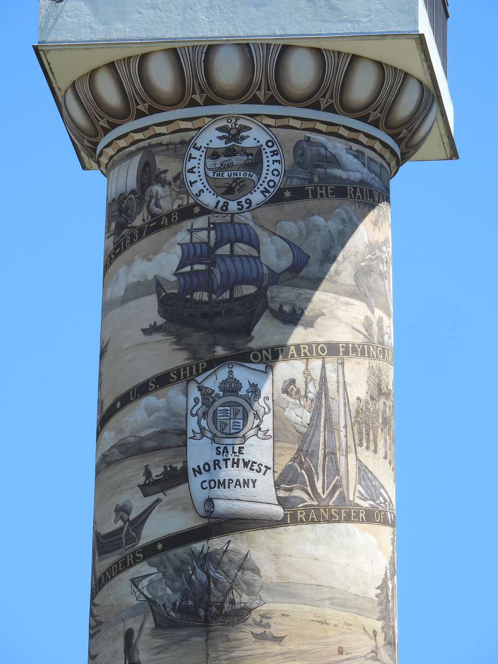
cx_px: 249
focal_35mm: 450
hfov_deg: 3.3
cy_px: 332
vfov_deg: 4.4
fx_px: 8632
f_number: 5
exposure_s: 1/320
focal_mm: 80.3
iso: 100
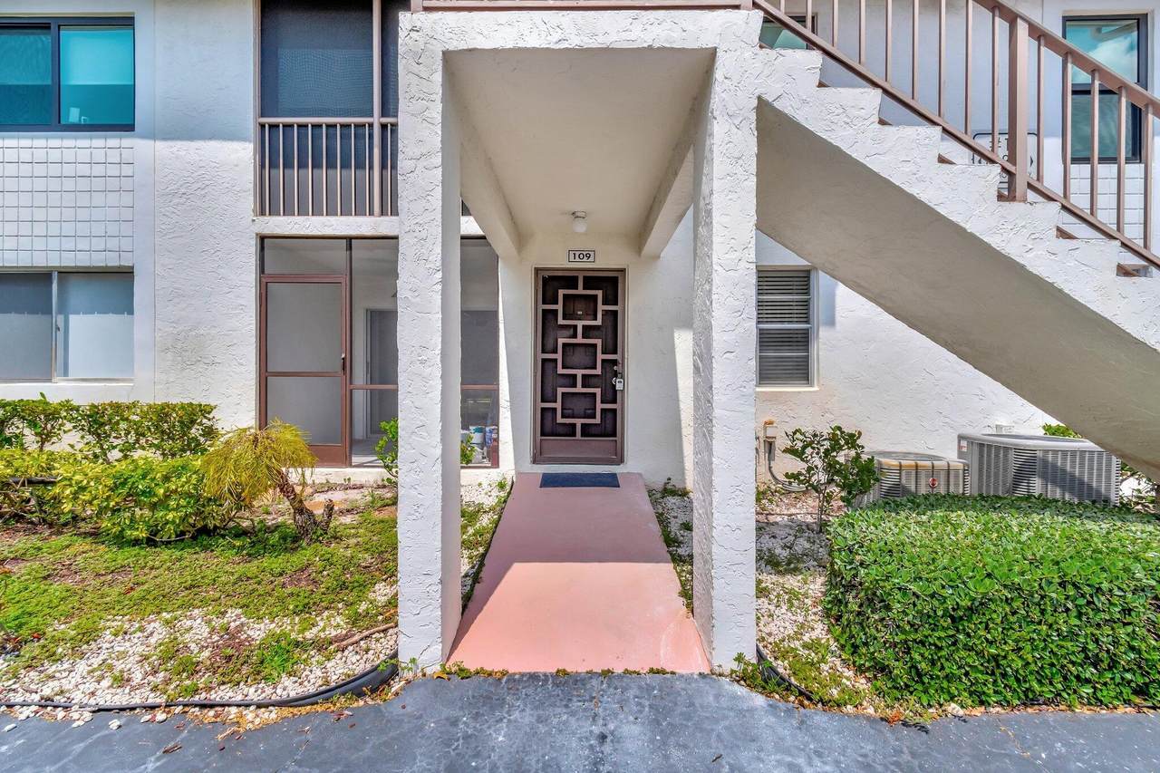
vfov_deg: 77.3
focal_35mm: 15
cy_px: 386
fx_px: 483
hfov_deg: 100.4
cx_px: 580
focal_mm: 10
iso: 1100
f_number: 8
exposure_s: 1/1250
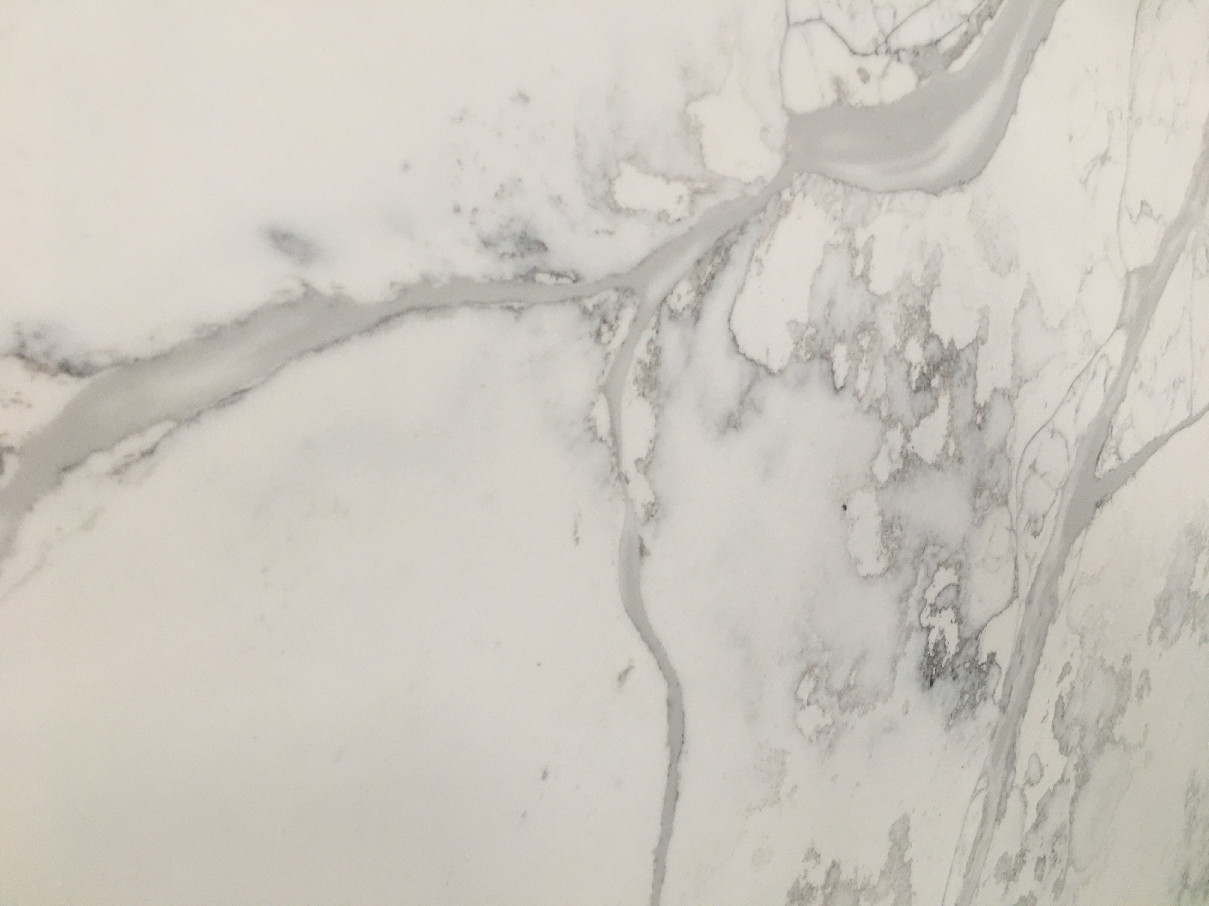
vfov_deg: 48.2
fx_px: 1013
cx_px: 604
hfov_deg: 61.7
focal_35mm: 29
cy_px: 453
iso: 50
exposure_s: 1/33
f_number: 2.2
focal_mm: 4.15
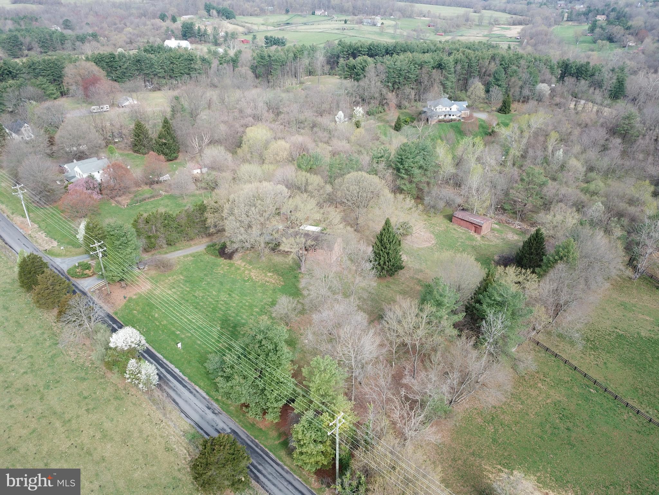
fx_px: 495
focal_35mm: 26
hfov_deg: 67.3
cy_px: 248
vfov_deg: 53.1
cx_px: 330
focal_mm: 4.73
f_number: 2.2
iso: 100
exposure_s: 1/334
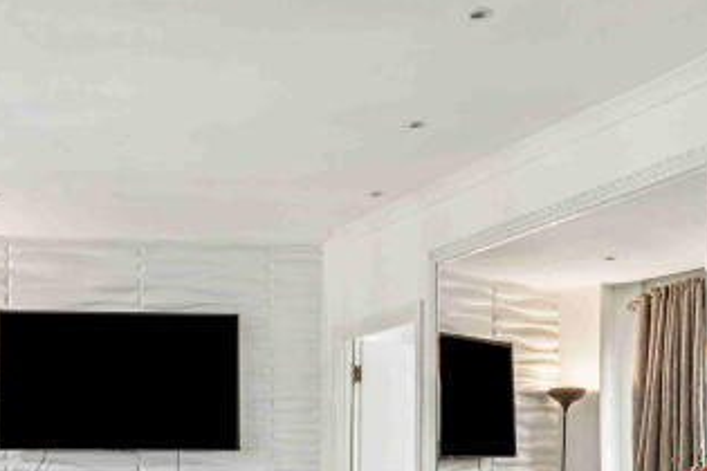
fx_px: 1021
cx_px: 202
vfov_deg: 24.2
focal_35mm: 52
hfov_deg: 37.5
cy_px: 524
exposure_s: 1/2.5
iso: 50
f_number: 8
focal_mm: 16
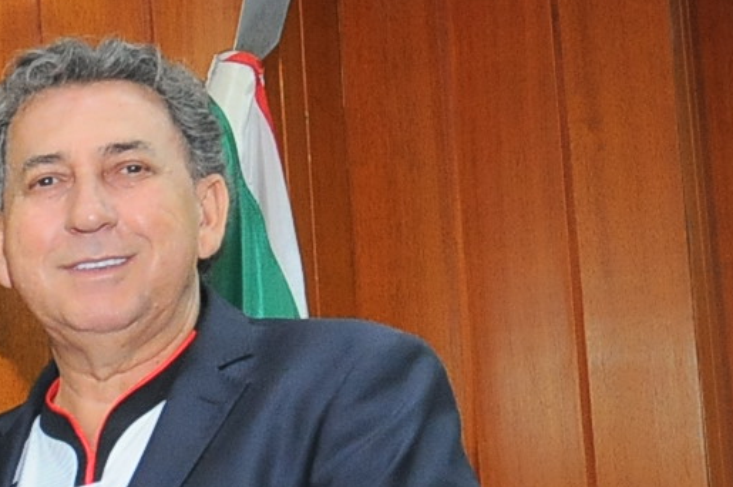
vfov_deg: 9.0
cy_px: 642
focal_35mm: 150
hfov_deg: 12.7
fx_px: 3050
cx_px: -510
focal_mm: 24
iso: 1250
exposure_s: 1/60
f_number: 5
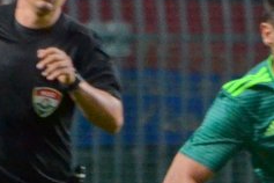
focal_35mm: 1819
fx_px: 13844
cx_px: 351
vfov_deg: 0.8
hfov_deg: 1.1
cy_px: 265
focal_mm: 240
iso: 1600
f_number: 5.6
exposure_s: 1/320
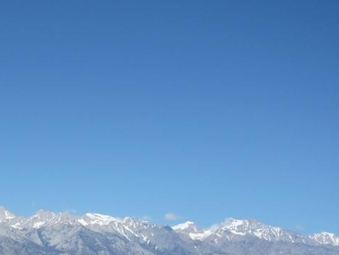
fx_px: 744
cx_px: -9
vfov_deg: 18.9
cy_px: 245
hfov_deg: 24.4
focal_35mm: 76
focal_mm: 5.8
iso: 50
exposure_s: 1/250
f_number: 8
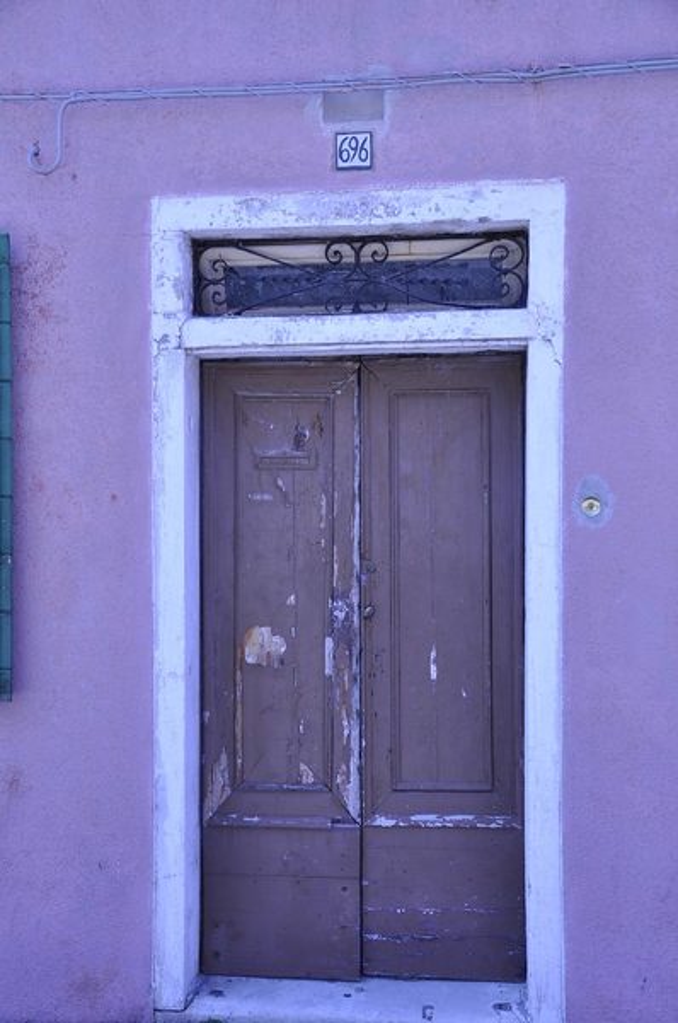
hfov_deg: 30.7
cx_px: 339
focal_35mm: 44
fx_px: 1233
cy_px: 512
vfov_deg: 45.0
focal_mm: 29
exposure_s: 1/250
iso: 200
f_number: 8
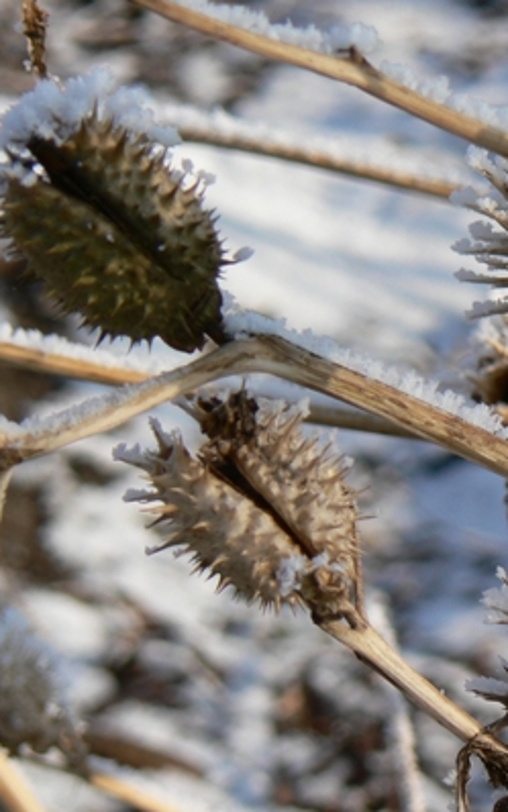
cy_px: 410
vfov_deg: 5.5
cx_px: 510
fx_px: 8389
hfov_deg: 3.5
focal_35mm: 379
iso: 80
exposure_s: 1/320
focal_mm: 39.5
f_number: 4
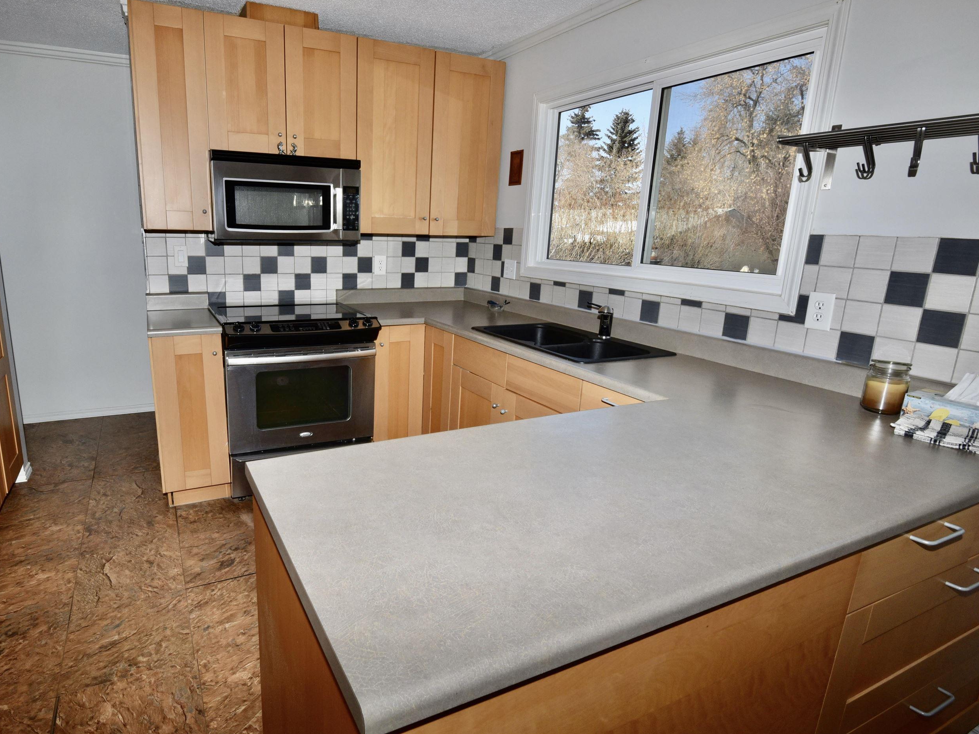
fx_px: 537
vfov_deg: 68.7
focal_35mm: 19
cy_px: 362
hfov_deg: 83.8
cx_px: 399
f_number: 16
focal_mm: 16
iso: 400
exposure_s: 1/200
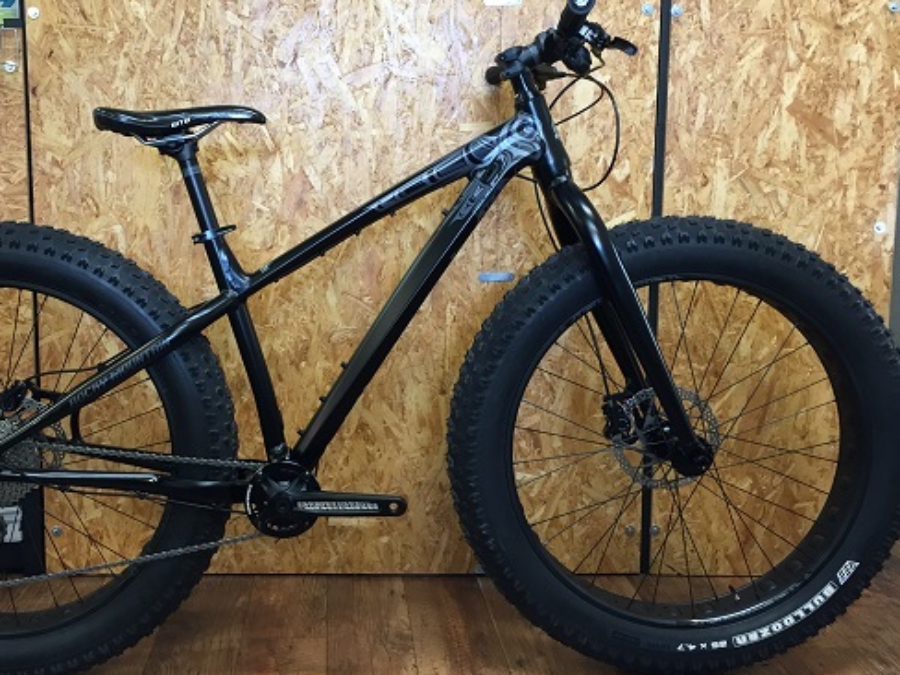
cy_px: 297
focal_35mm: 38
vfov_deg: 37.7
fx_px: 988
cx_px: 339
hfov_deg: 48.5
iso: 100
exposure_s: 1/33
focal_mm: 4.15
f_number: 2.2
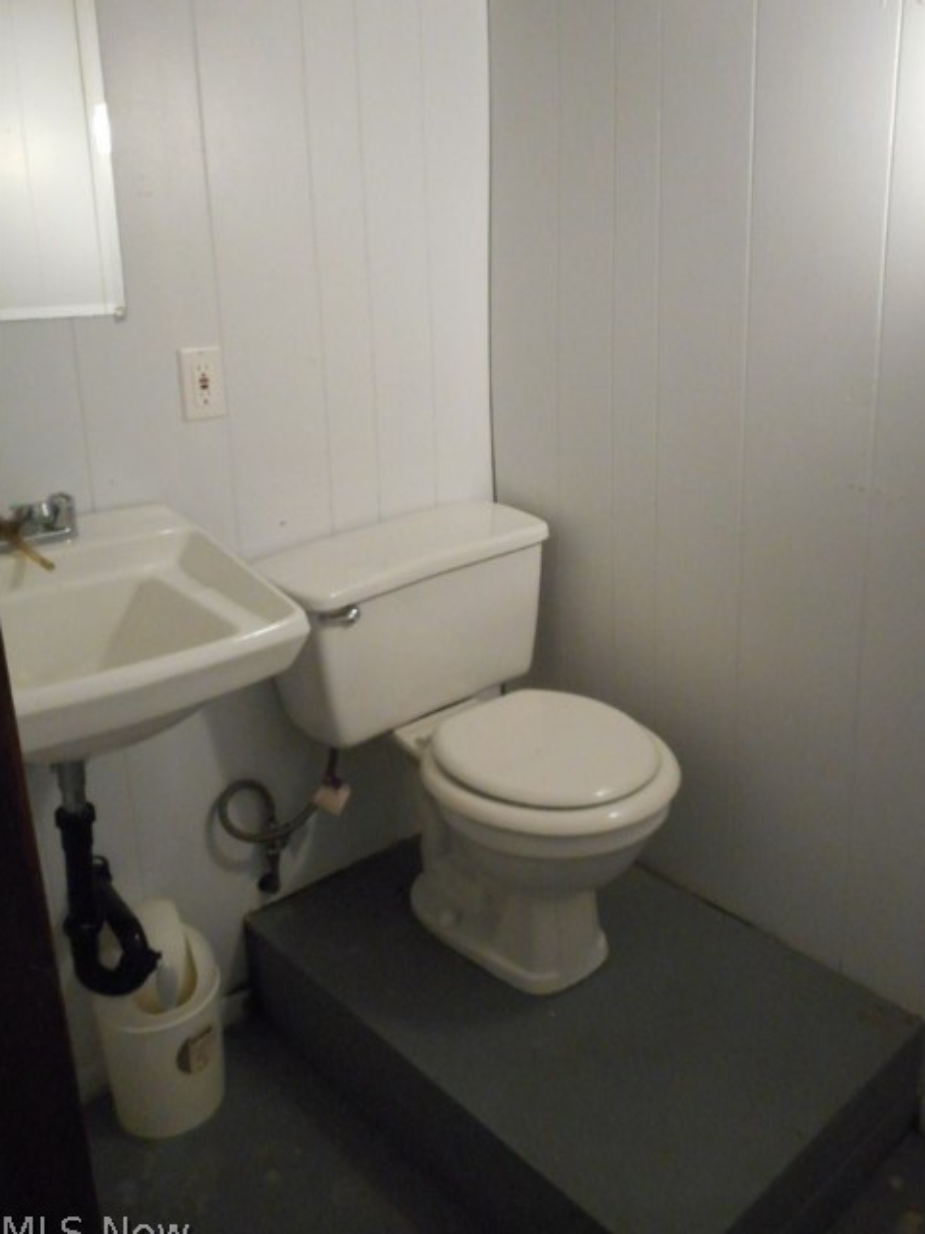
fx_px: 1069
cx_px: 545
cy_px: 524
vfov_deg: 59.7
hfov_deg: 46.6
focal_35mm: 30
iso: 400
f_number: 3.7
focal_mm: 4.5
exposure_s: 1/15
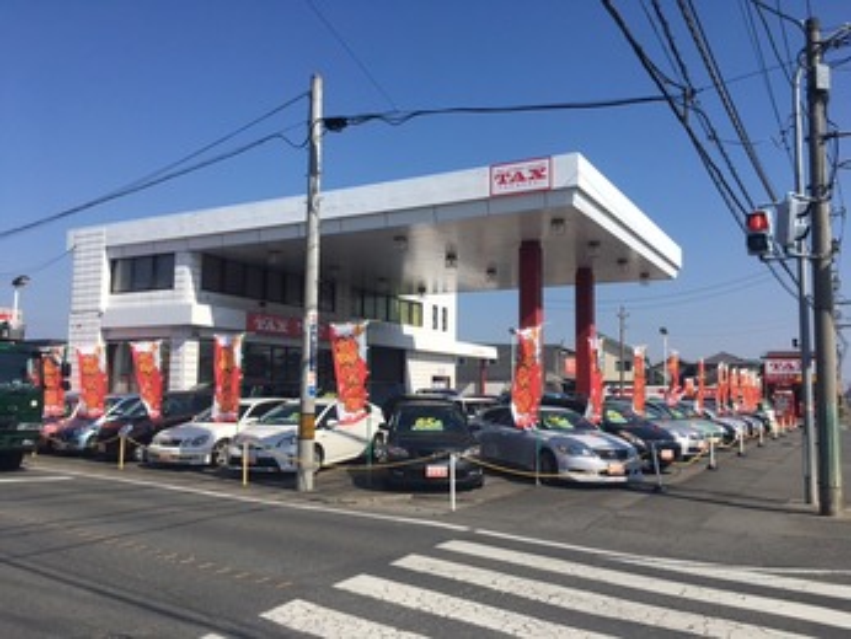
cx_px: 426
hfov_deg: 61.6
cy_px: 320
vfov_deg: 48.3
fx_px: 713
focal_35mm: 29
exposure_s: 1/2137
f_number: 2.2
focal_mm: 4.15
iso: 25
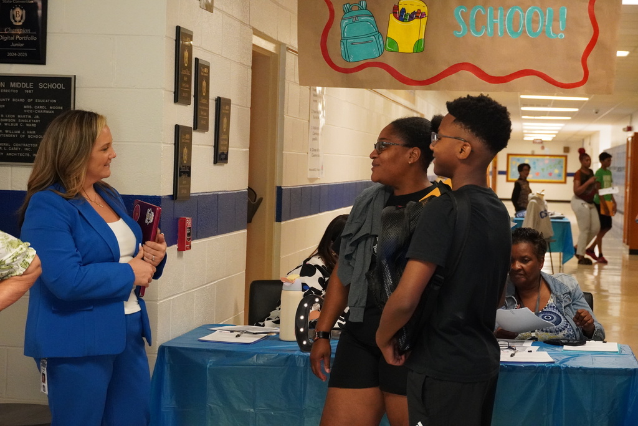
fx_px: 1329
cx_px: 319
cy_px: 213
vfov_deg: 18.2
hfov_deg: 27.0
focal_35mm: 75
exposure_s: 1/125
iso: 6400
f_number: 5
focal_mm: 50
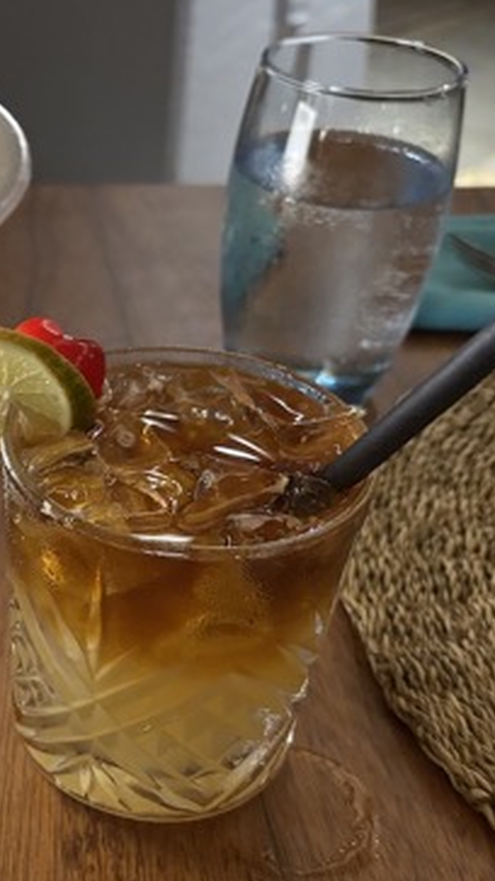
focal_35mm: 50
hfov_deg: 22.9
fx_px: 1168
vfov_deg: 41.1
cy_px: 541
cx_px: -15
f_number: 1.6
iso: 640
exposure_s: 1/30
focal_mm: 5.96
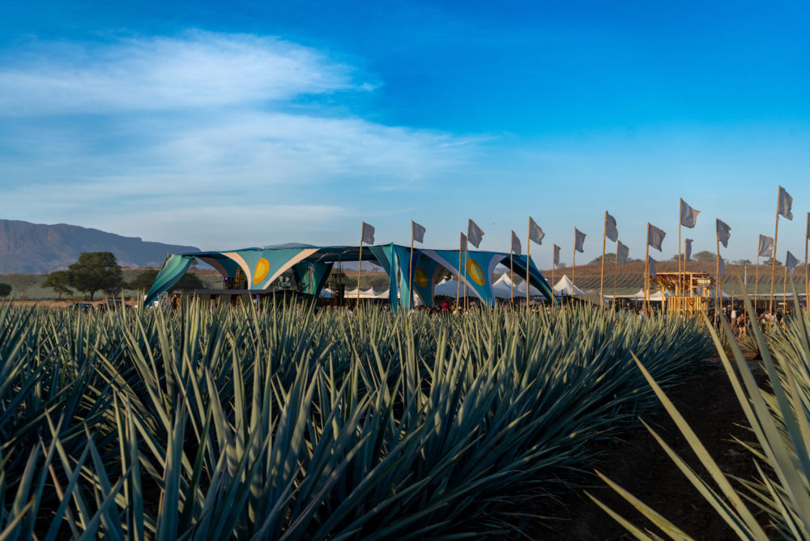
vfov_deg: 34.2
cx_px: 405
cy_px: 270
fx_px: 878
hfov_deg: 49.5
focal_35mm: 39
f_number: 5.6
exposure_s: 1/640
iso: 160
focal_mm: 39
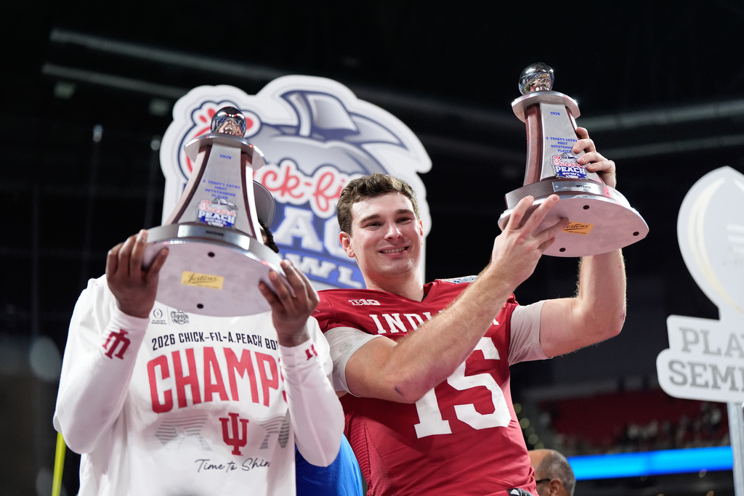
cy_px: 248
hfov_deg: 28.8
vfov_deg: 19.5
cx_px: 372
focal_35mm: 70
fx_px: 1447
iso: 3200
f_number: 2.8
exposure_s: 1/2500
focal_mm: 70
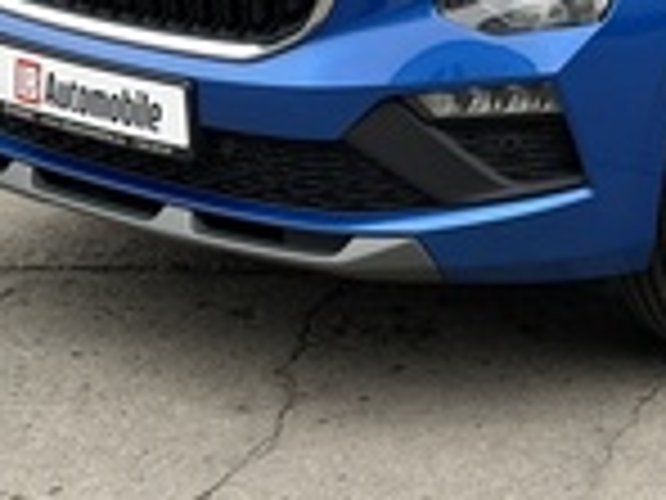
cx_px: 727
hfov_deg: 14.2
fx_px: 2617
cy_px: -198
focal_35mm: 136
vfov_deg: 10.6
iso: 64
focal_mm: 6.86
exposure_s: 1/484
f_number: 1.78
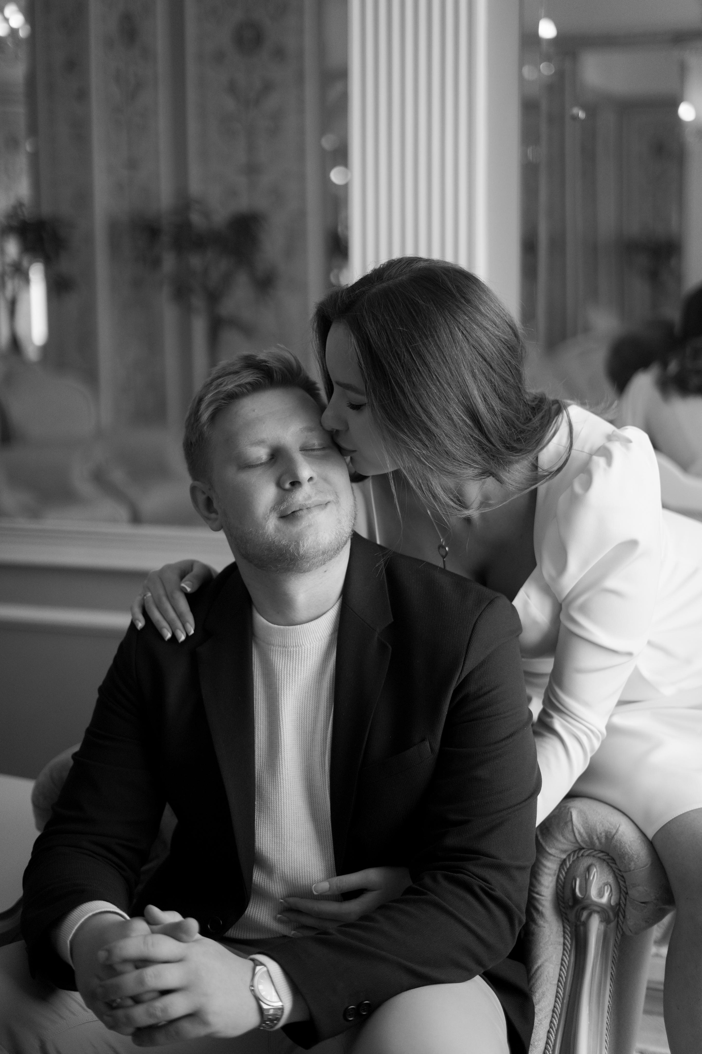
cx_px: 351
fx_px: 1462
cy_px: 527
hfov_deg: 27.0
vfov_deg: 39.6
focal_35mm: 50
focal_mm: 50
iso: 640
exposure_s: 1/4000
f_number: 1.8
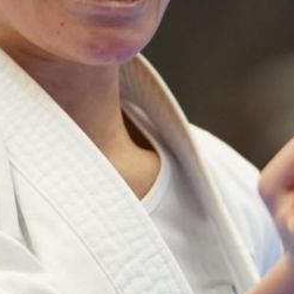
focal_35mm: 1217
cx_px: 213
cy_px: 187
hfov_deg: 1.4
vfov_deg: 1.4
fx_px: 11694
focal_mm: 200
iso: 1600
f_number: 2.8
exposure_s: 1/500
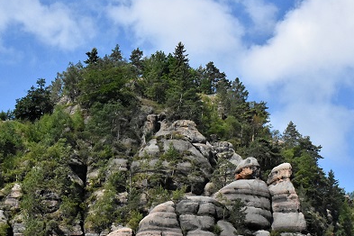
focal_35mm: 87
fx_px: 855
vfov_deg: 15.7
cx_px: 141
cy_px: 140
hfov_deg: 23.3
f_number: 10
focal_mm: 38
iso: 3600
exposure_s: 1/8000
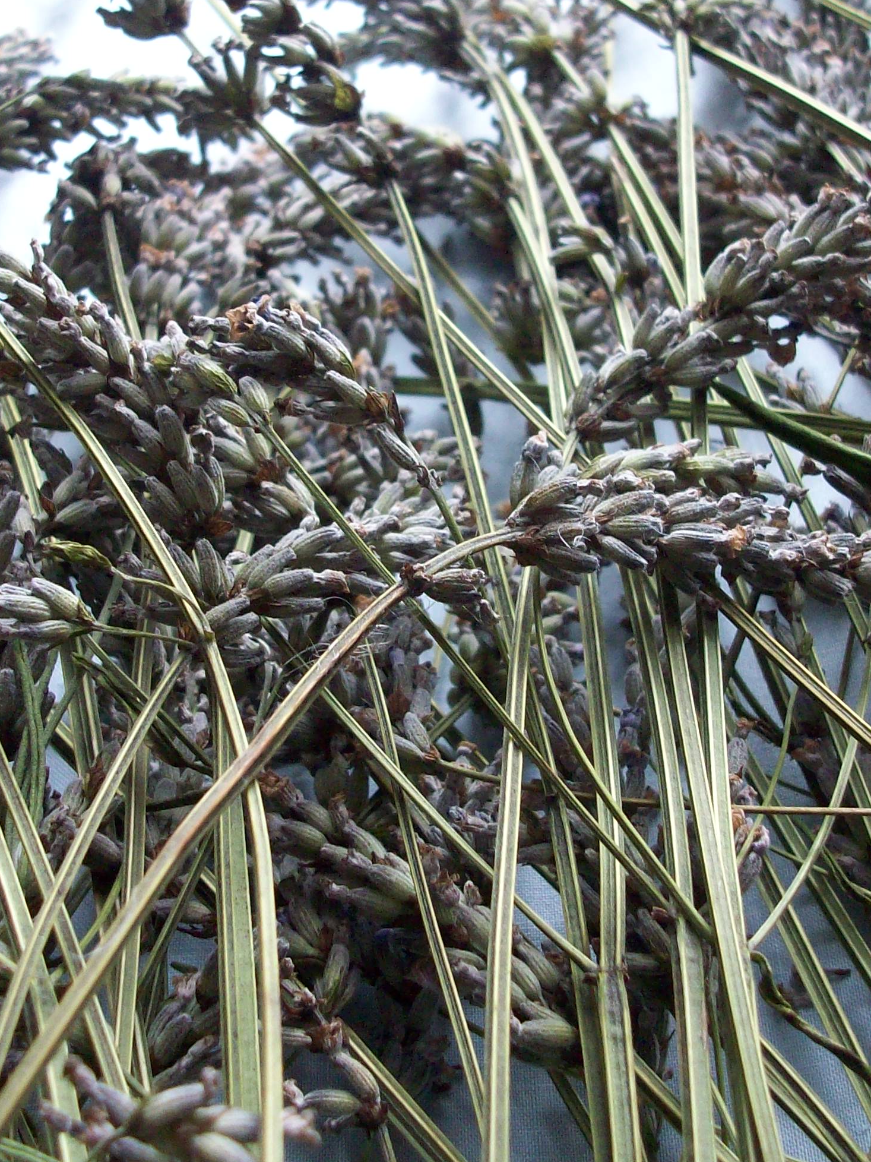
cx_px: 476
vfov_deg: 33.7
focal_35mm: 57
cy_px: 472
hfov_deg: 25.6
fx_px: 1912
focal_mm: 5.7
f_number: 2.8
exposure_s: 1/37.8
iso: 160
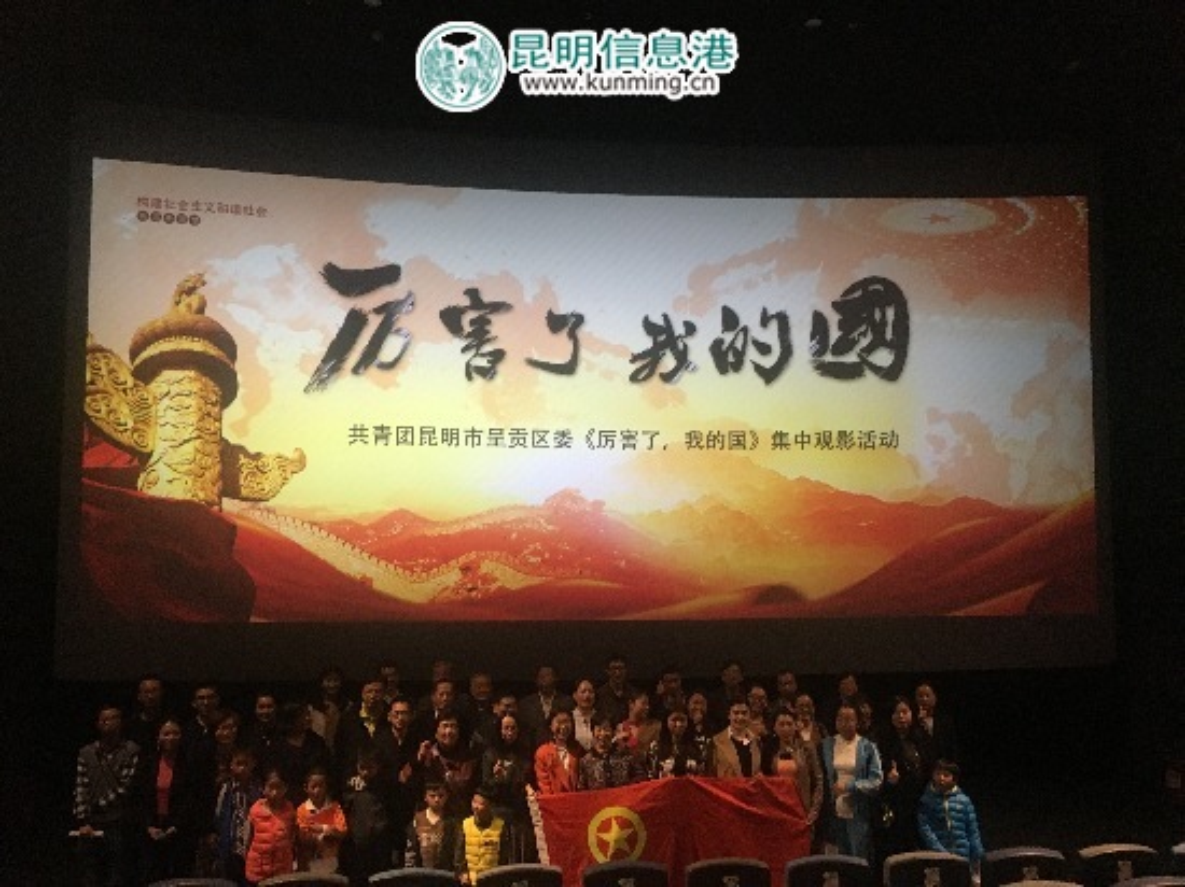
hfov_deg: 61.7
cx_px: 592
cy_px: 444
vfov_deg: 48.2
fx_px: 992
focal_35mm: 29
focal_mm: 4.15
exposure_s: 1/33
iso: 250
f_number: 2.2
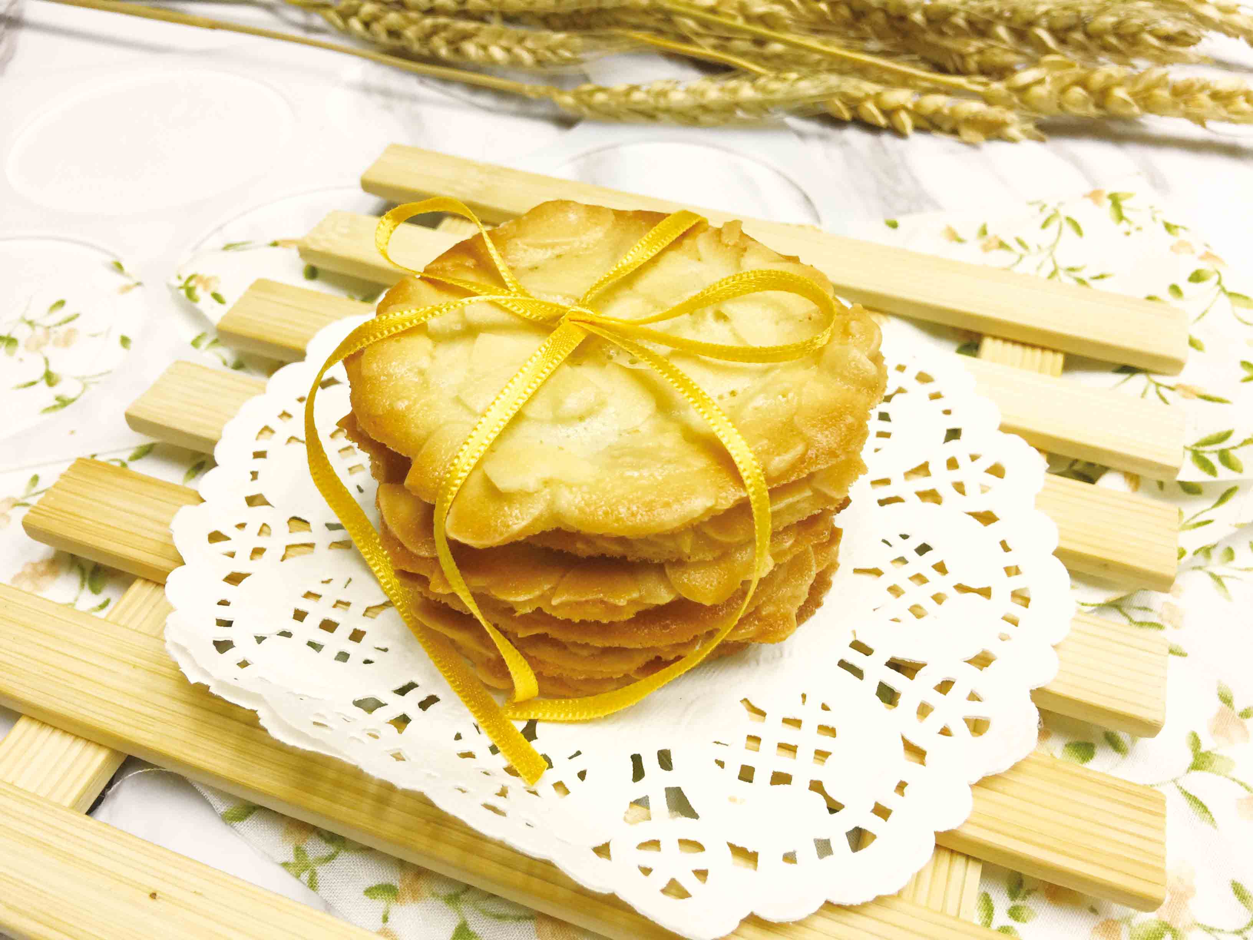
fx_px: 1050
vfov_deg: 48.2
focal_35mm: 29
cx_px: 626
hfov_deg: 61.7
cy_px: 470
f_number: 2.2
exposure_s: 1/30
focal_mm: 4.15
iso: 40
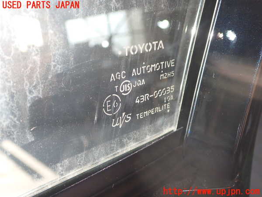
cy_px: 98
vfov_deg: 39.7
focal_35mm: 36
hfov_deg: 51.4
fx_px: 272
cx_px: 131
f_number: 7.1
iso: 100
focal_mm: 6.37
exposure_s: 1/40
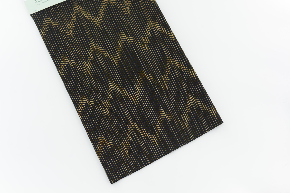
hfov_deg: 39.6
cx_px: 145
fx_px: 403
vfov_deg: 27.0
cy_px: 96
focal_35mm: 50
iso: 100
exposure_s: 1/80
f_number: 4
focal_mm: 50
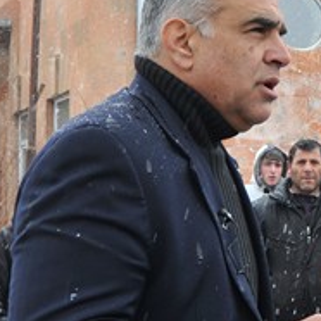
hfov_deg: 16.3
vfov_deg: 17.0
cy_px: 119
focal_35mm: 102
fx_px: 1070
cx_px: 388
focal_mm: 28
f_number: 9
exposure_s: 1/160
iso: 800
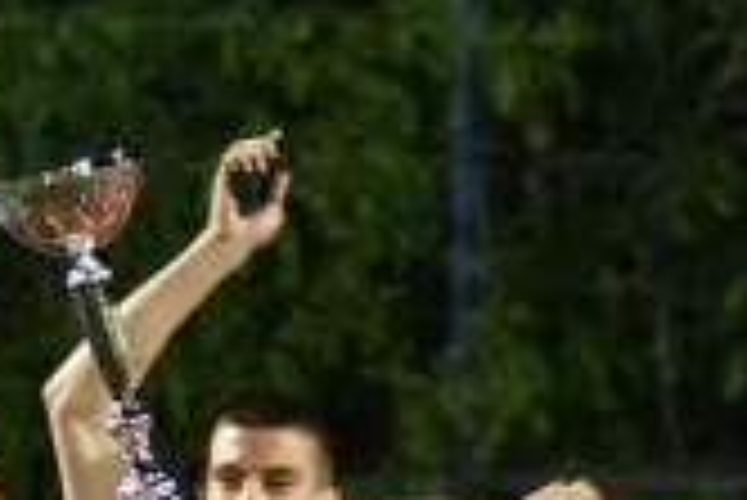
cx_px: 490
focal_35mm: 321
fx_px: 6666
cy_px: 975
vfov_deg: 4.2
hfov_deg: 6.4
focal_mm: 70
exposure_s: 1/160
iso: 4000
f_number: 2.8
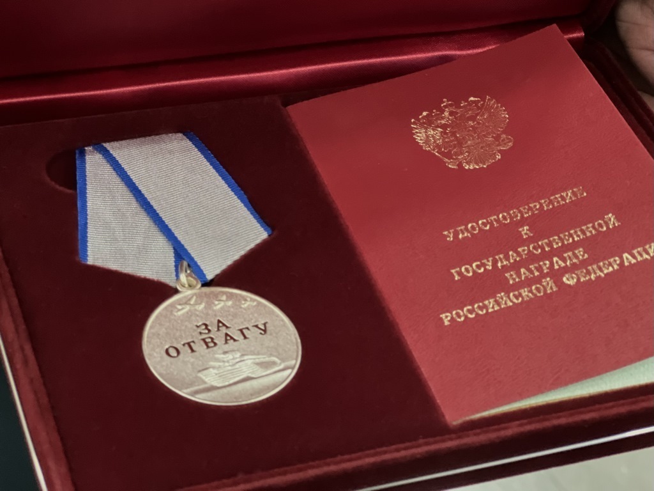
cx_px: 327
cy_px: 246
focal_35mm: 77
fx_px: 1455
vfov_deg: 19.1
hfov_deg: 25.3
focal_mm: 9
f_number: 2.8
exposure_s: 1/20
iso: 400
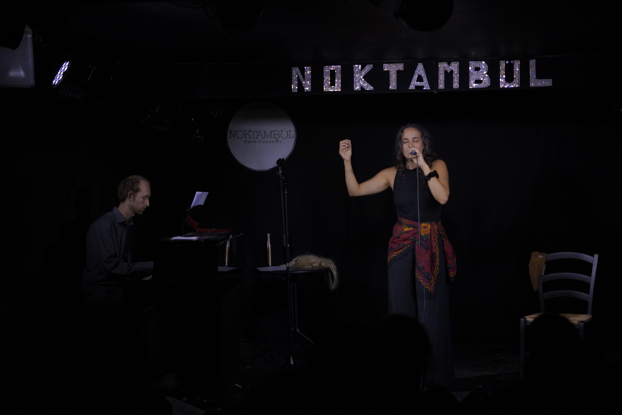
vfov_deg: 27.0
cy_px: 208
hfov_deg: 39.6
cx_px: 311
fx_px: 864
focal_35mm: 50
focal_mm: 50
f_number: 2.5
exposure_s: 1/100
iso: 2000
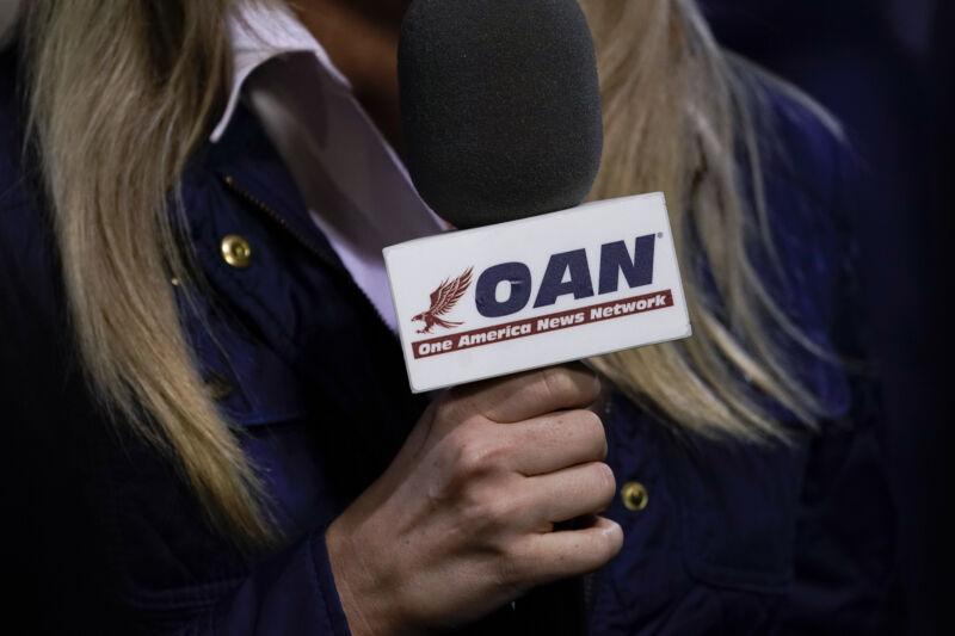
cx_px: 478
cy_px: 318
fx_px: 8672
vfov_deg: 4.2
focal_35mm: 327
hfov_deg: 6.3
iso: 3200
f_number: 5.6
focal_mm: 327
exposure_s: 1/400
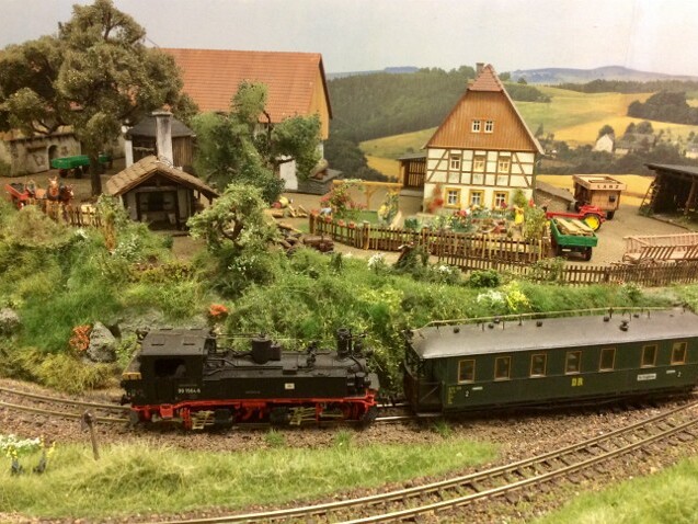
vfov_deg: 44.2
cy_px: 262
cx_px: 349
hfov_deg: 56.8
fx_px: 645
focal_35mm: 32
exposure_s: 1/25
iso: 160
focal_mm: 3.3
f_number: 2.4
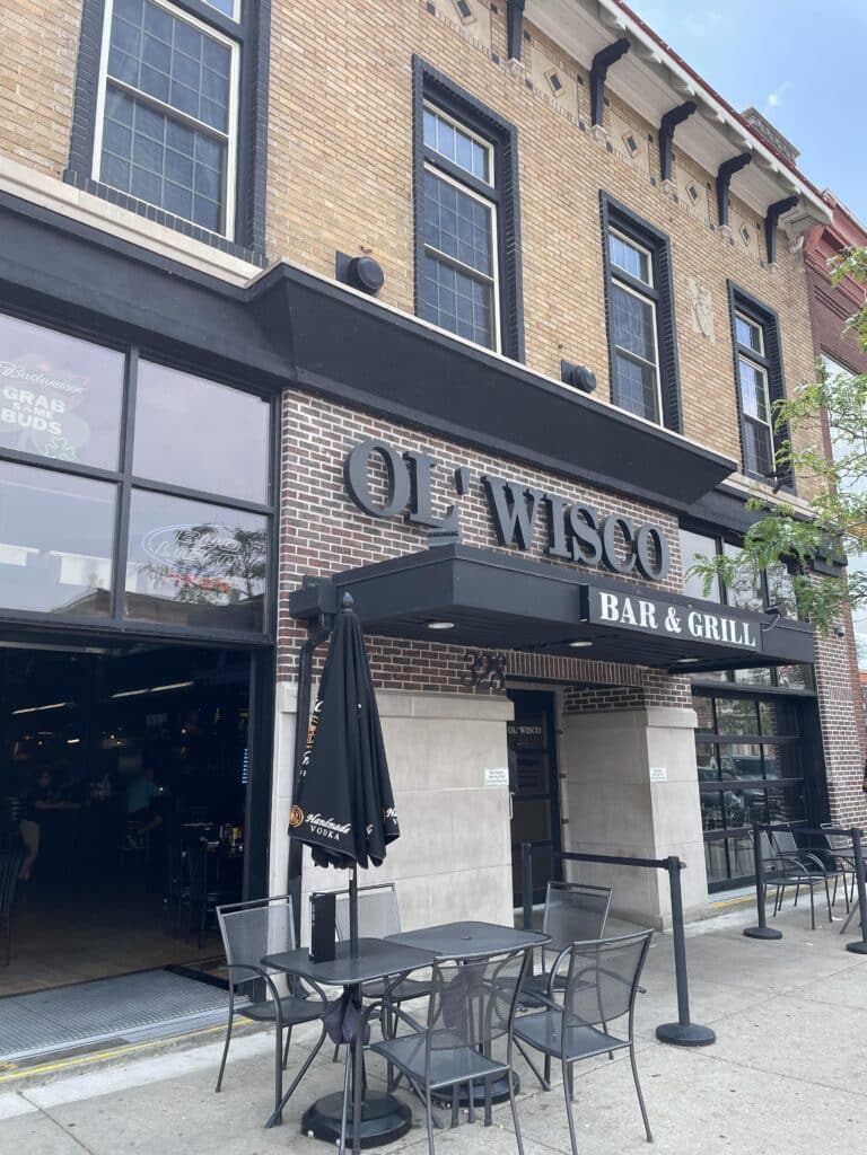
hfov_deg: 53.1
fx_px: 868
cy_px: 578
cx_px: 434
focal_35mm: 26
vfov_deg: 67.3
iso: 32
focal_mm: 4.2
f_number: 1.6
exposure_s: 1/831
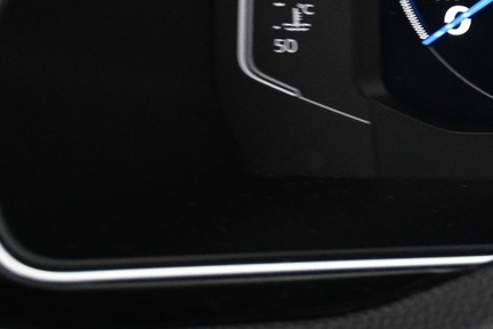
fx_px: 1656
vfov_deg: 10.9
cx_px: 912
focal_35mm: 121
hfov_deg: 14.6
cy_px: -159
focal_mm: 21.5
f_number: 4
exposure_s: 1/15
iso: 1600
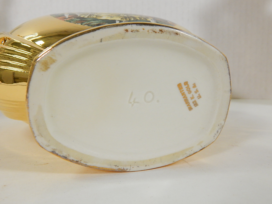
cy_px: 102
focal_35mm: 34
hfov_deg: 54.0
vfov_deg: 41.8
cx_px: 136
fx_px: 267
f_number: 3.3
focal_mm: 6.1
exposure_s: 1/125
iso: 400
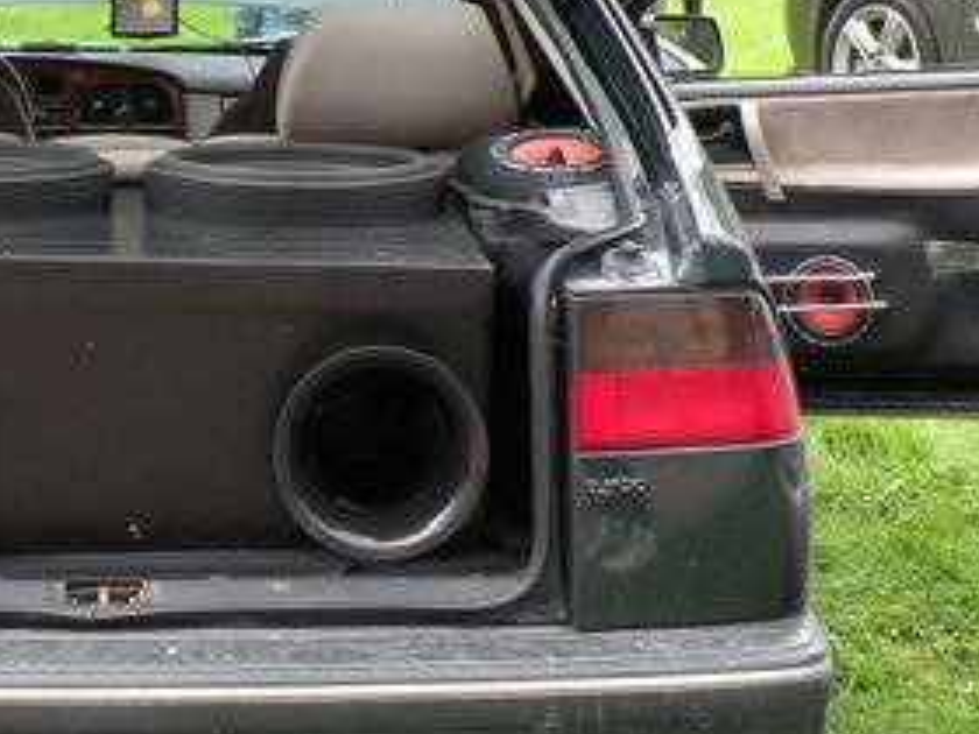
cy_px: 35
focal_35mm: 128
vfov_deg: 11.5
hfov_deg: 15.3
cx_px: 154
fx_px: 3620
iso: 64
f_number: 4
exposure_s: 1/91.4
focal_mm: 9.8
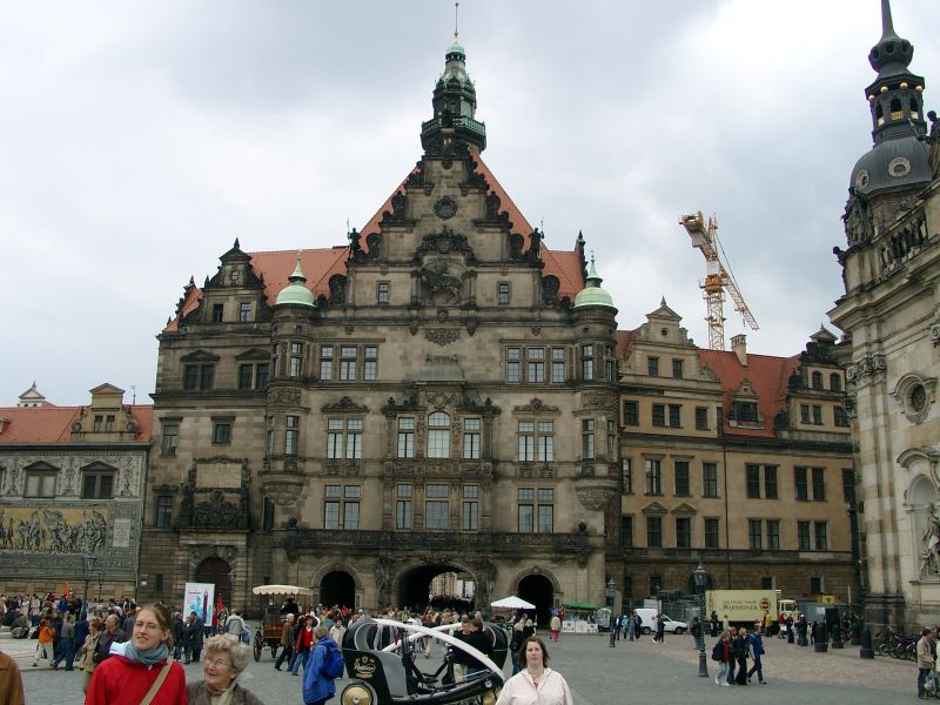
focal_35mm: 34
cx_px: 470
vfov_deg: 41.8
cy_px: 352
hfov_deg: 54.0
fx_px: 923
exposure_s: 1/409
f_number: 4
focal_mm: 7.13
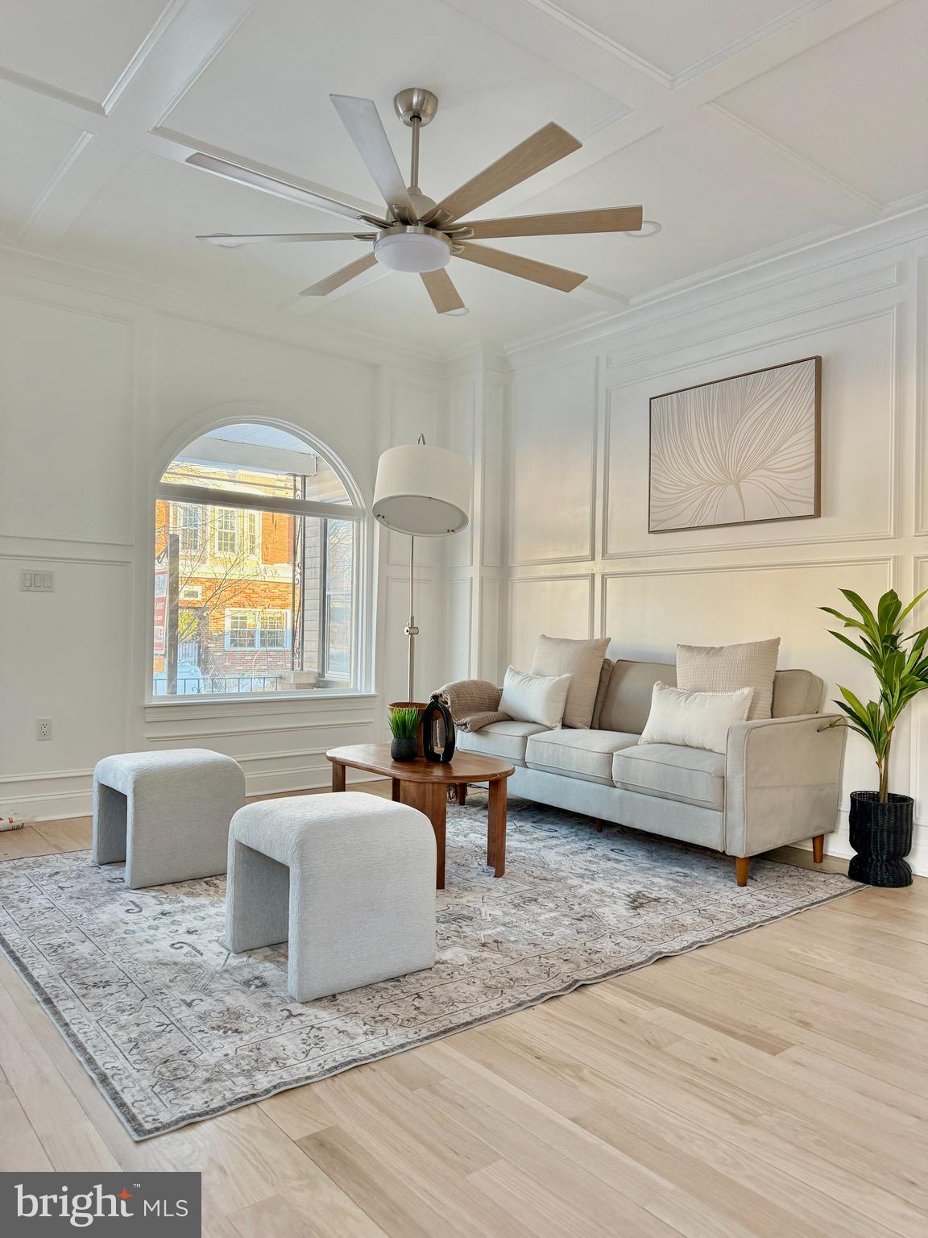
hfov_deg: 56.8
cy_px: 619
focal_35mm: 24
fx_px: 858
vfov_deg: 71.6
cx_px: 464
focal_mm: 6.76
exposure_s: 1/204
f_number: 1.78
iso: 200
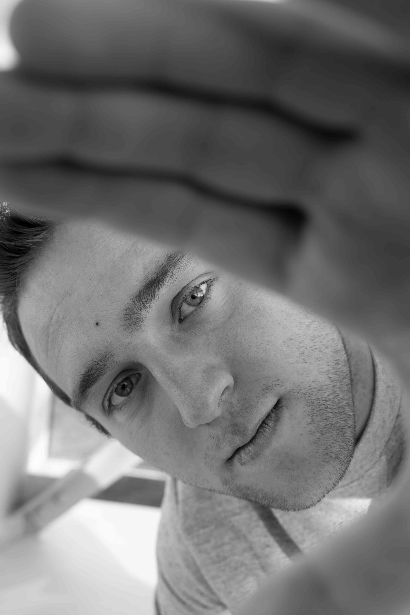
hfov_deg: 37.9
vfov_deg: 54.4
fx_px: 598
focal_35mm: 35
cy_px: 308
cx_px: 205
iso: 160
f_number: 6.3
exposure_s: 1/40
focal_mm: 35
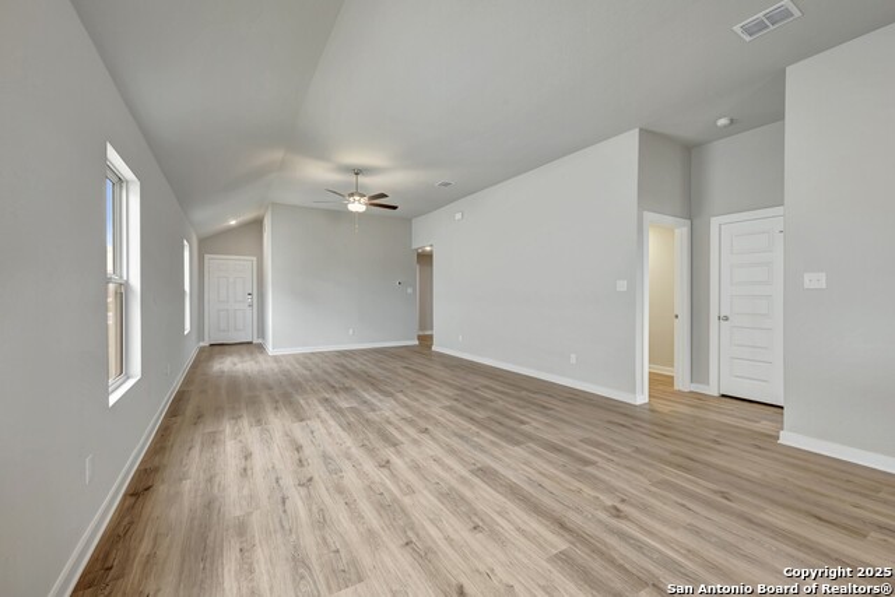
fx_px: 348
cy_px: 298
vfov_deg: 81.2
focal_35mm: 14
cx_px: 448
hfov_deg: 104.2
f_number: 9
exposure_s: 1
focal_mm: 14
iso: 100
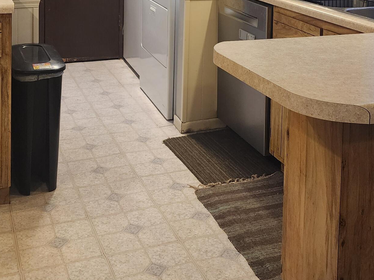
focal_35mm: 56
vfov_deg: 24.6
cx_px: 205
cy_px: -16
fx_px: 605
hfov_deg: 34.3
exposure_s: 1/120
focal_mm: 6.4
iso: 400
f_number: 1.8
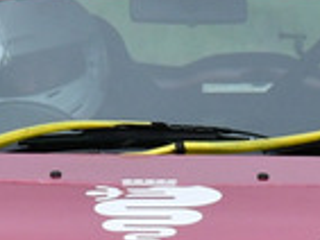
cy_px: 122
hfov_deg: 0.5
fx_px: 37878
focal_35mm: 4094
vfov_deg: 0.4
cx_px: 52
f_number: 11
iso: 1250
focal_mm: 500
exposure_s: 1/640
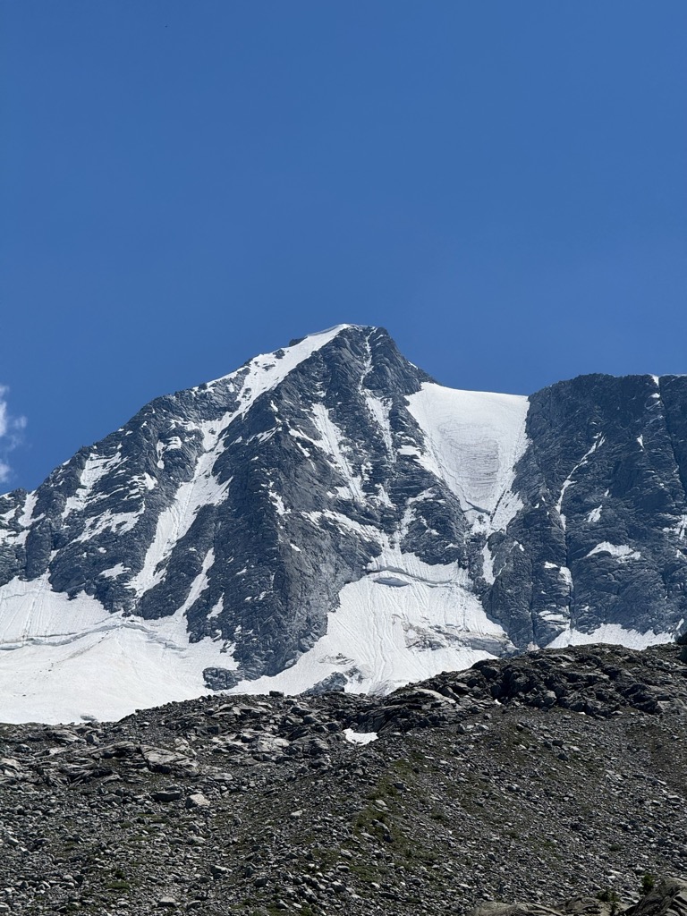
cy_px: 458
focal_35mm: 120
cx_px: 344
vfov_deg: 16.4
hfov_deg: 12.3
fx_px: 3175
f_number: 2.8
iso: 50
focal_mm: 15.66
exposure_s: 1/3195
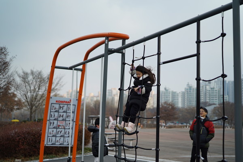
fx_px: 338
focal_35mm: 50
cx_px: 122
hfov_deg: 39.6
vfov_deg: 27.0
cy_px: 81
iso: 100
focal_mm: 50
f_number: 1.6
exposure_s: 1/4000
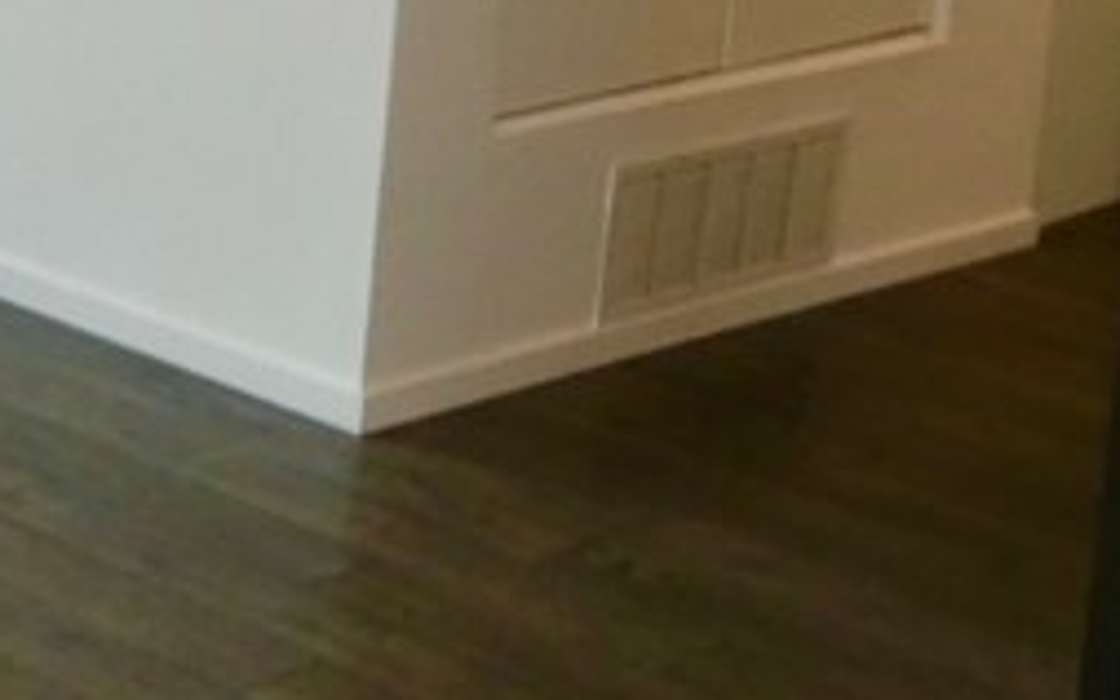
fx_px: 3143
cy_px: -310
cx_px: -908
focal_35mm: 103
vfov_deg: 12.2
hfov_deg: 16.7
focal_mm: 4.3
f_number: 3.3
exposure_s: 1/60
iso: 80
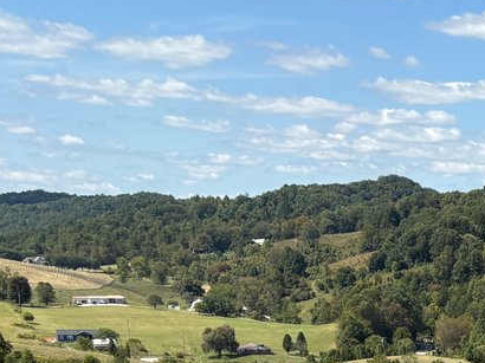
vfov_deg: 14.1
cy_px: 592
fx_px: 1344
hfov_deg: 18.2
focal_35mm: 96
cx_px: 733
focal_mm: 5.96
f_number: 1.6
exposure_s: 1/2288
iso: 50
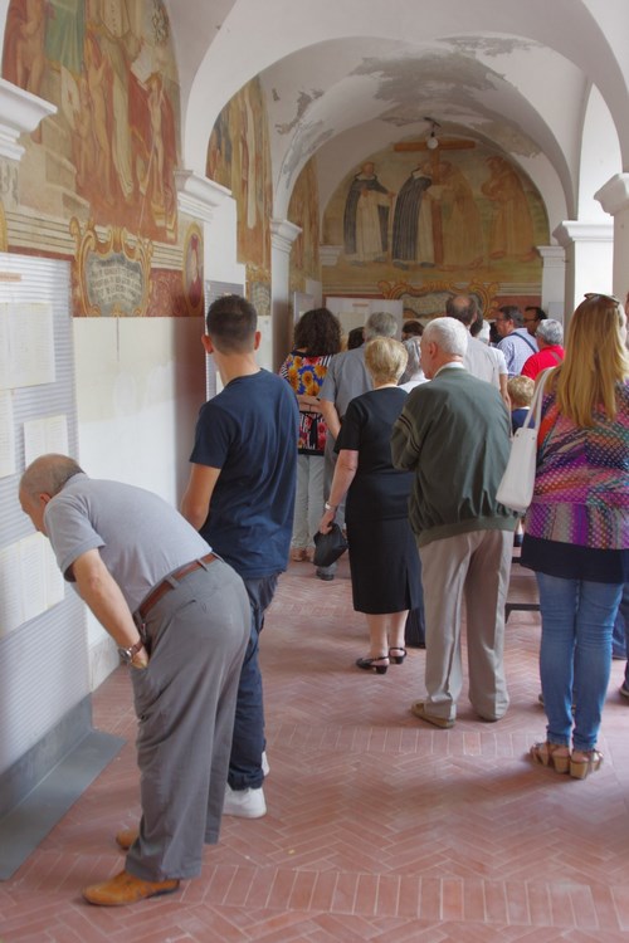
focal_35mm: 42
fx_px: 1101
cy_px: 472
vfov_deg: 46.4
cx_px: 314
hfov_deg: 31.9
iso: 400
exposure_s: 1/60
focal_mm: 28
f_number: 4
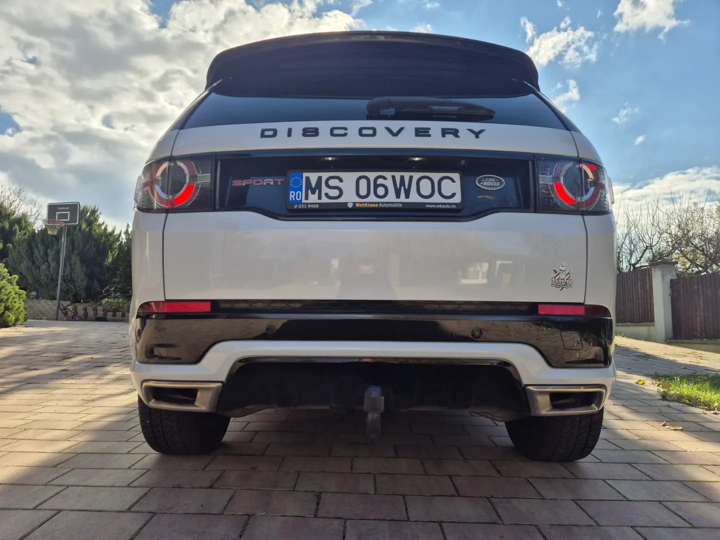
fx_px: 478
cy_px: 270
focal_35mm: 23
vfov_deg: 58.9
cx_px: 360
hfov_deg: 73.9
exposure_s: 1/2968
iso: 25
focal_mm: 5.4
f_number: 1.8
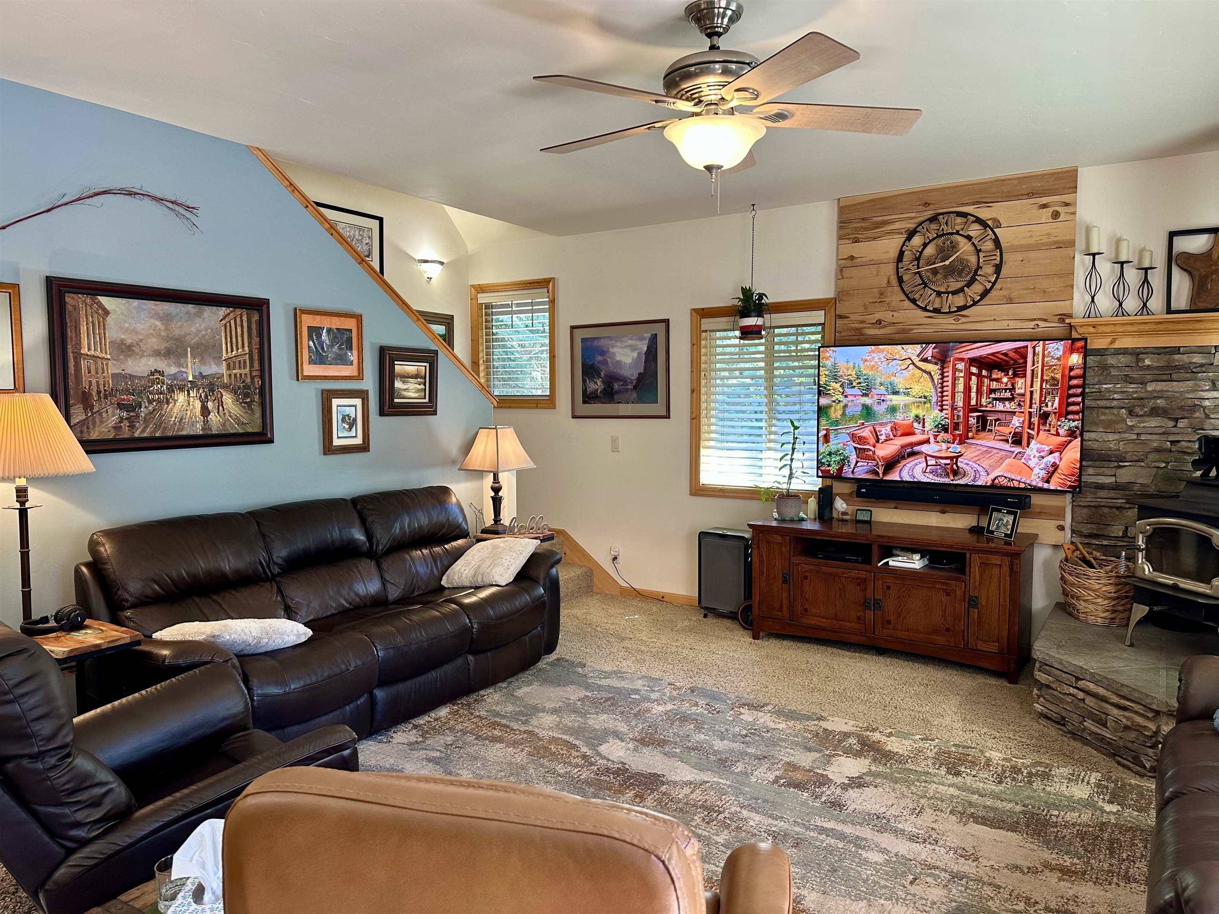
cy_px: 457
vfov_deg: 56.8
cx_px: 610
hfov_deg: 71.6
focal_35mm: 24
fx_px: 845
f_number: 1.78
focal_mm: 6.86
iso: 160
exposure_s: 1/60
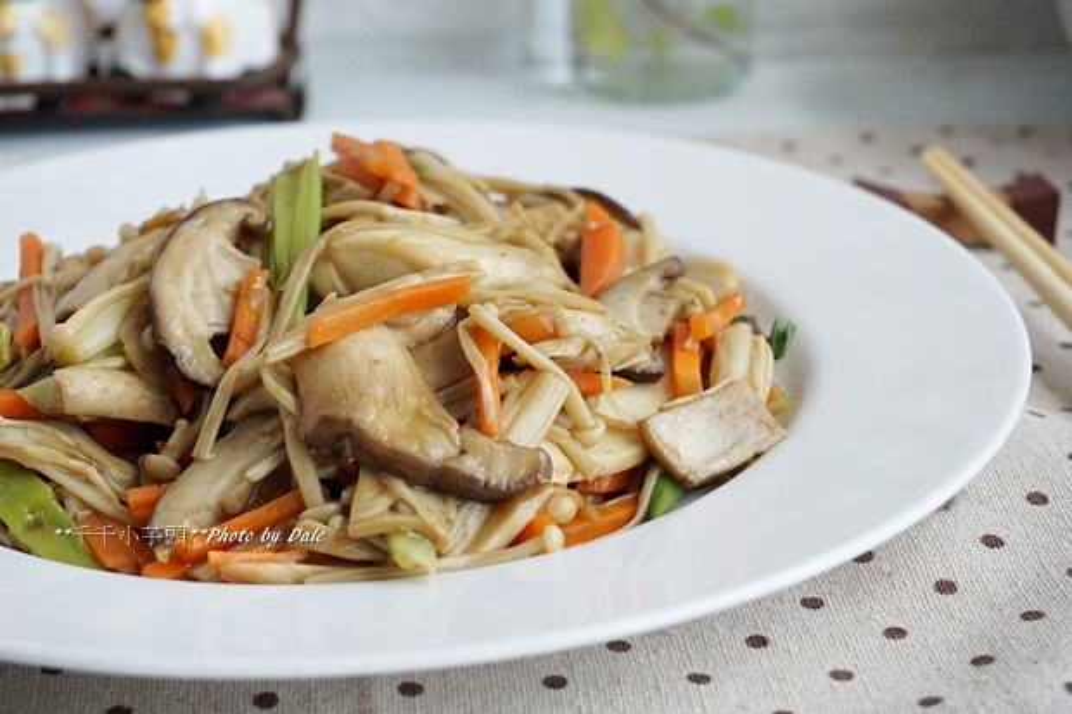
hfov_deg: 31.9
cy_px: 357
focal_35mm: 63
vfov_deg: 21.6
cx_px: 536
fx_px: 1875
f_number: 6.3
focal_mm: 42
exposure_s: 1/80
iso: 1600
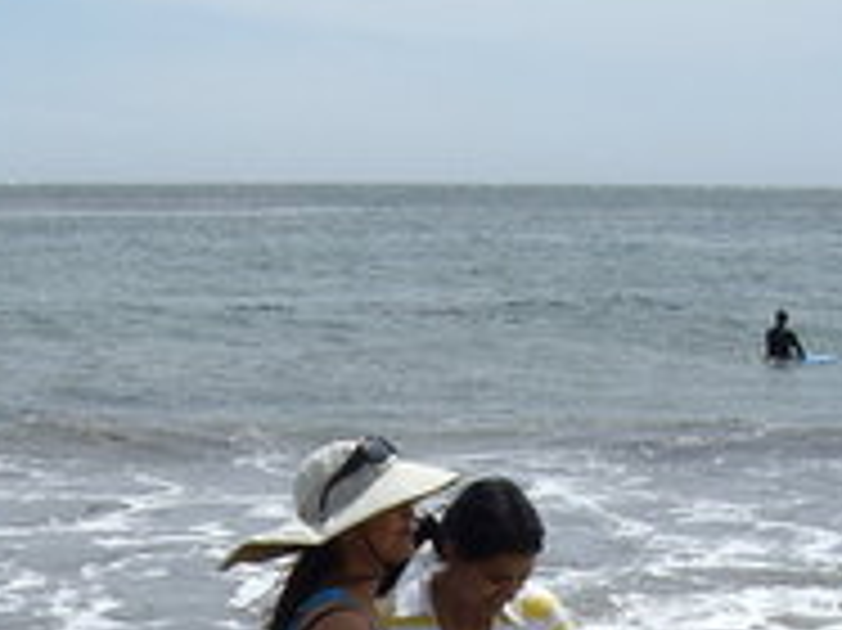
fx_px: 3160
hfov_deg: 15.2
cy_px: 796
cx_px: 297
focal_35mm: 130
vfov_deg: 11.1
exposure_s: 1/640
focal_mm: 6.2
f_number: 4.3
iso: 50
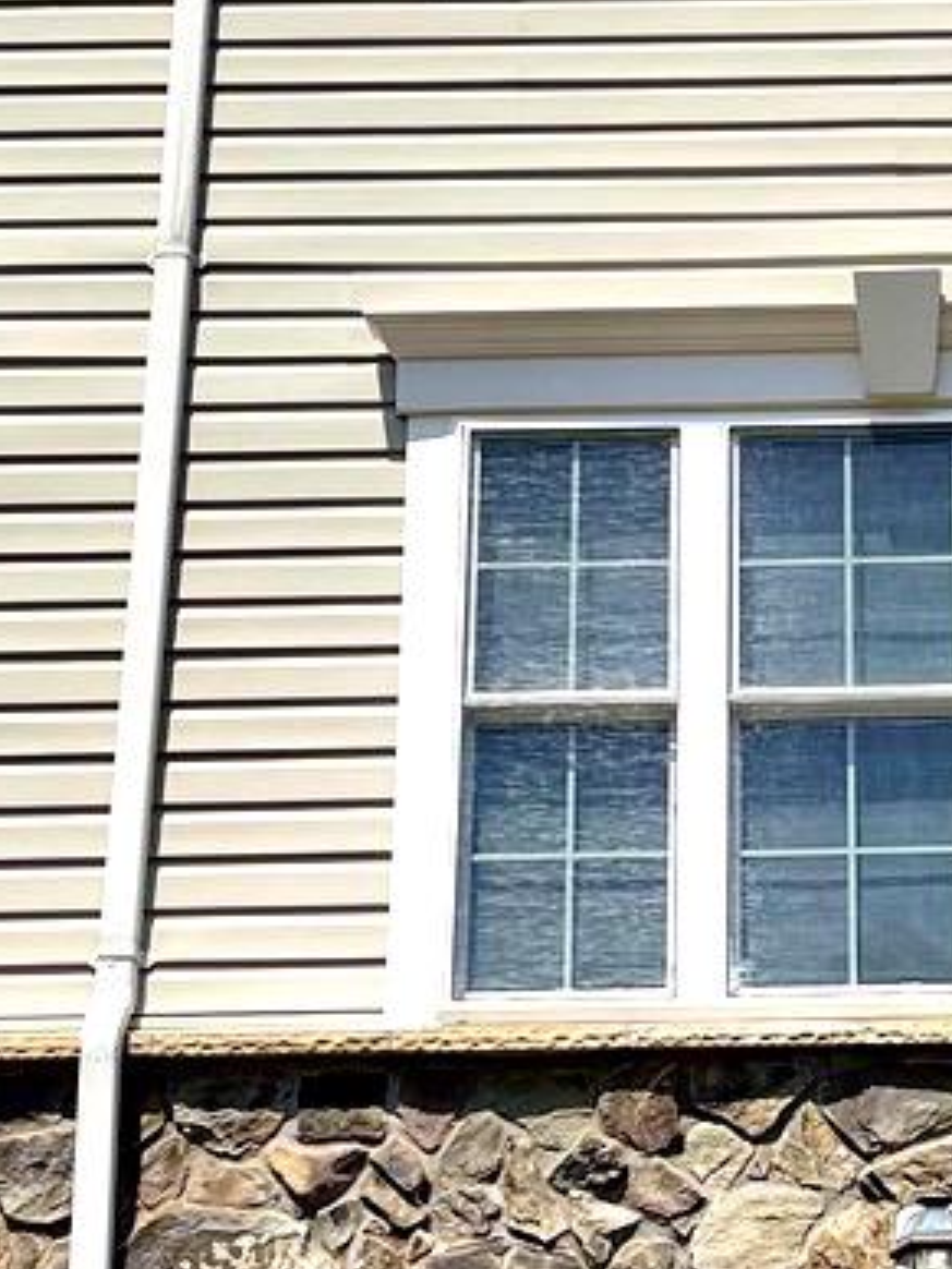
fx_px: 3777
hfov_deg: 14.2
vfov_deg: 19.1
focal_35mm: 103
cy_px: 762
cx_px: 923
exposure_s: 1/4348
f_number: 1.6
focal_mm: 5.1
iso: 32
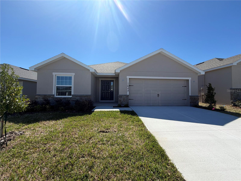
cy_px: 90
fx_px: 97
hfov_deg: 102.1
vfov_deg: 85.7
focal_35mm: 14
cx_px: 120
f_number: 2.2
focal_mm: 2.22
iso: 20
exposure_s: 1/901
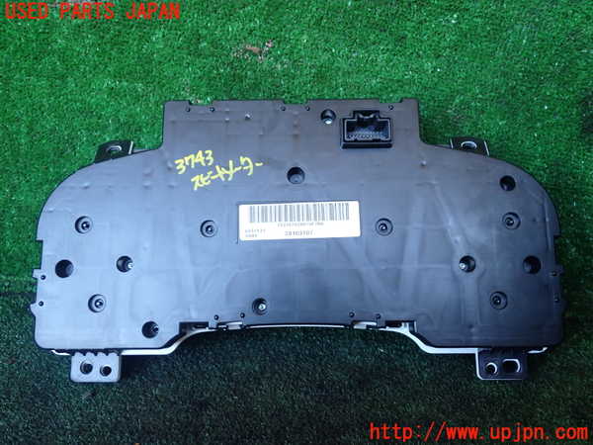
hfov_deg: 60.0
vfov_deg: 46.8
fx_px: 514
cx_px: 296
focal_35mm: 30
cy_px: 222
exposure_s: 1/50
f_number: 2.3
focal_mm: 5.4
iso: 200
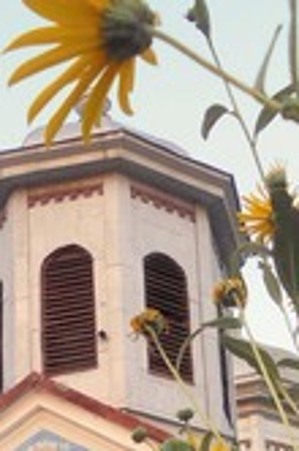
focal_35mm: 98
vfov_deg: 18.4
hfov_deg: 13.9
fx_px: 1226
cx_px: 155
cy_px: 685
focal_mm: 4.6
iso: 100
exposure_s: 1/50
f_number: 3.5
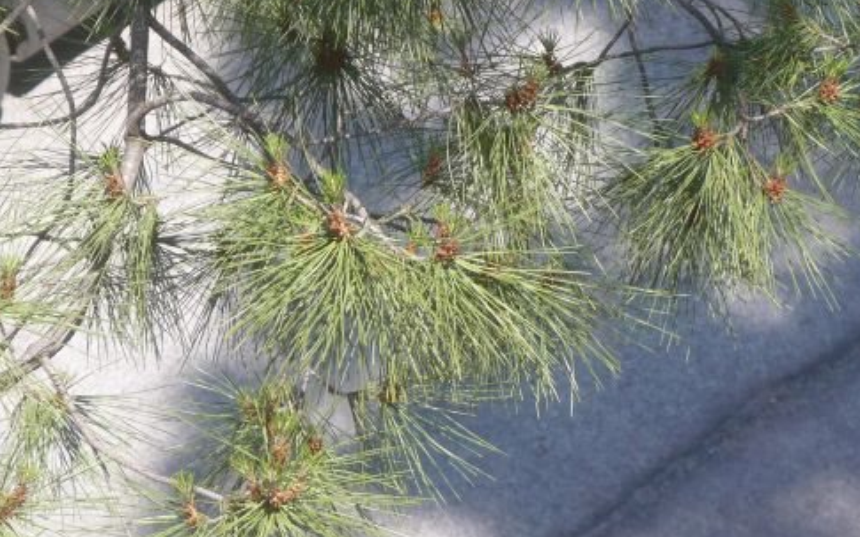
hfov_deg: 5.4
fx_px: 9093
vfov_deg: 3.4
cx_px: 394
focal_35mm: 388
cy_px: 140
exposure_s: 1/250
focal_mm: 36.6
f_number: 4.5
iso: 100
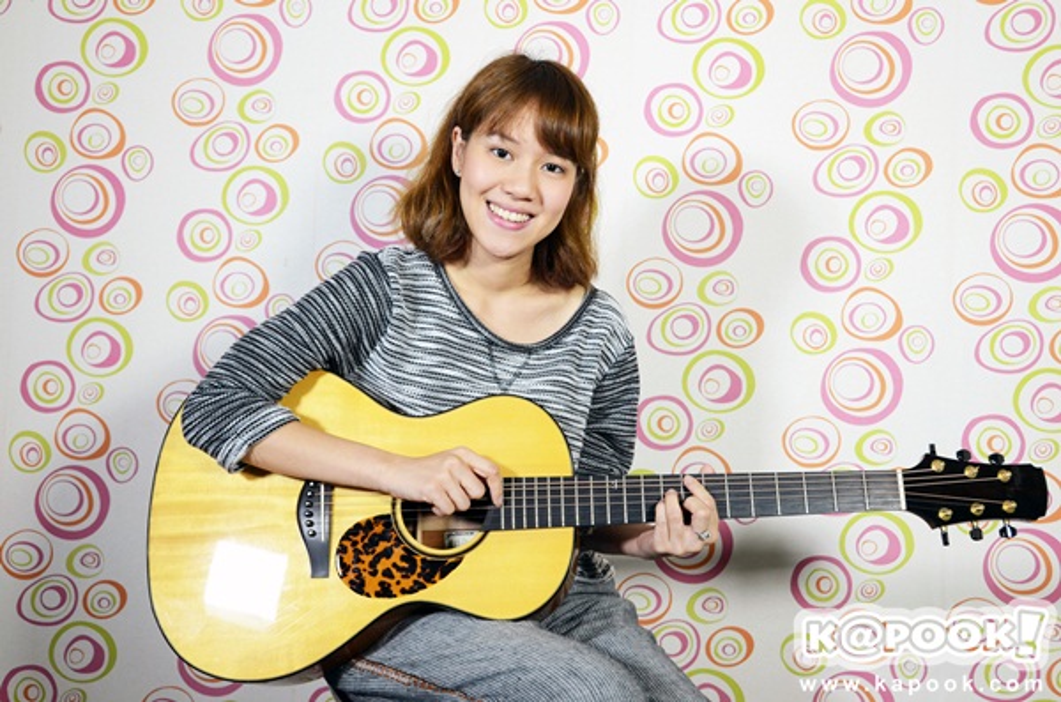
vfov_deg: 34.0
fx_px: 1147
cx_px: 530
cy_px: 351
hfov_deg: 49.7
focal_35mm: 39
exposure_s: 1/100
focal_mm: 26
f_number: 5.6
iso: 800
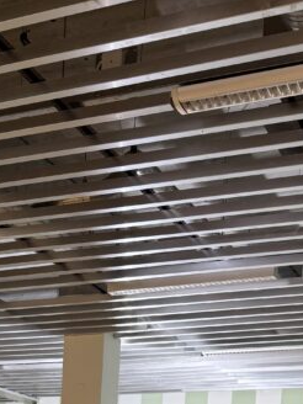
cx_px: 53
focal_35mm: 75
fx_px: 875
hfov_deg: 19.4
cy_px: 570
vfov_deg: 22.3
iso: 160
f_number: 1.78
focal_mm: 6.76
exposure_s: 1/50
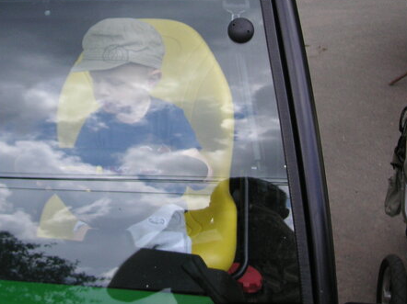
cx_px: 110
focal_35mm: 67
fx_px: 787
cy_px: 71
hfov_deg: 28.6
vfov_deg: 21.7
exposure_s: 1/500
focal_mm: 6.1
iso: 50
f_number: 2.8
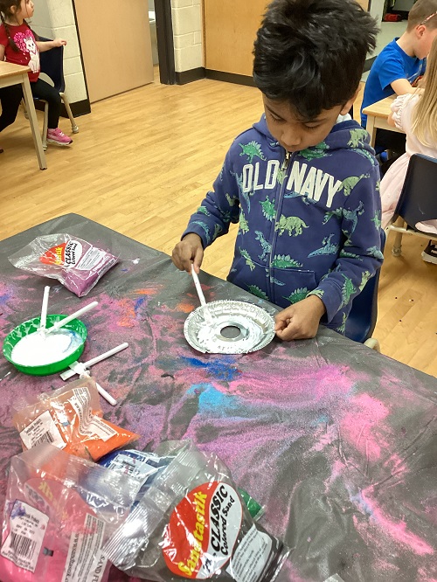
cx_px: 218
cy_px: 291
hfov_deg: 45.5
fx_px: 521
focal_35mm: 31
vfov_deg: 58.3
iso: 200
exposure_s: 1/60
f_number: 2.4
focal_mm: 3.3
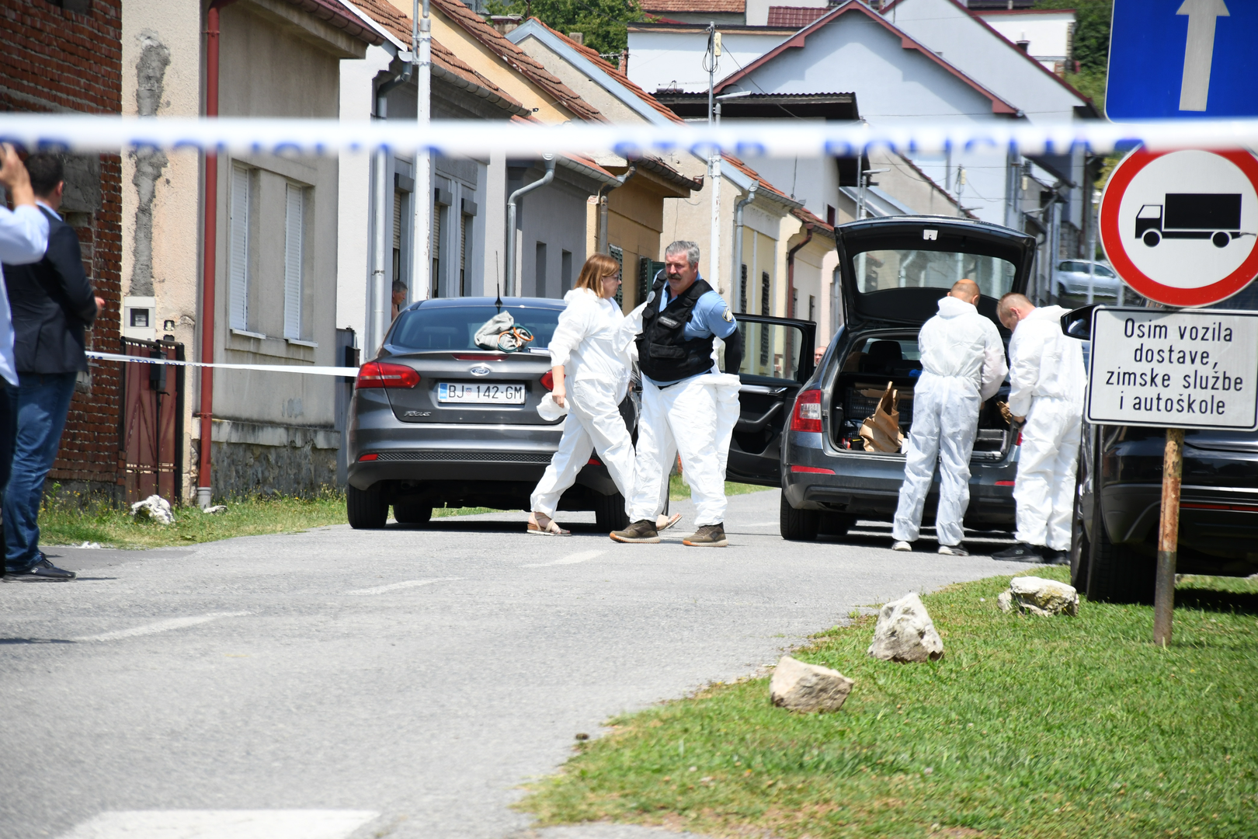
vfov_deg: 6.5
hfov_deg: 9.8
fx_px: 7338
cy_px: 420
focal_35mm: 210
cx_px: 629
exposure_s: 1/1600
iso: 400
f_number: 5.6
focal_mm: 140
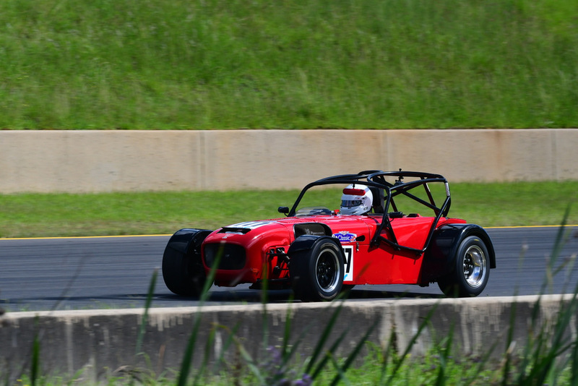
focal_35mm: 300
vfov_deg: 4.6
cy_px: 193
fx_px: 4818
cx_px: 289
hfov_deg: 6.9
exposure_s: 1/640
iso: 400
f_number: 11
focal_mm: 200
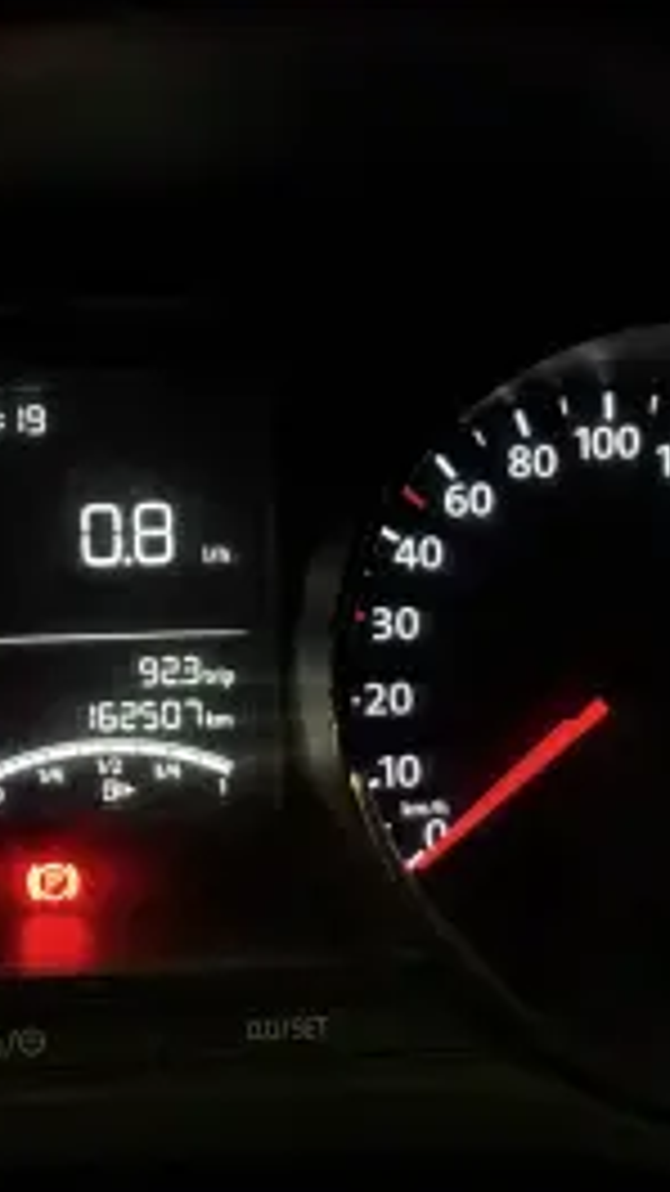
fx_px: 2243
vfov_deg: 29.7
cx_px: 94
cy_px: 589
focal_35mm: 71
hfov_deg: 16.8
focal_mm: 6.76
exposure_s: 1/18
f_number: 1.78
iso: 800
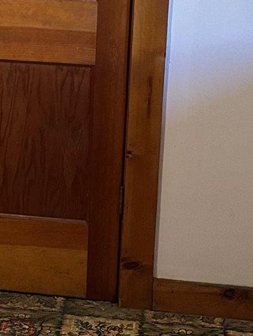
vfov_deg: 17.5
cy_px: 57
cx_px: 1
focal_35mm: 111
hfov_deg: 13.2
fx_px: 1081
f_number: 1.78
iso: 320
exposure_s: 1/60
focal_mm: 6.86
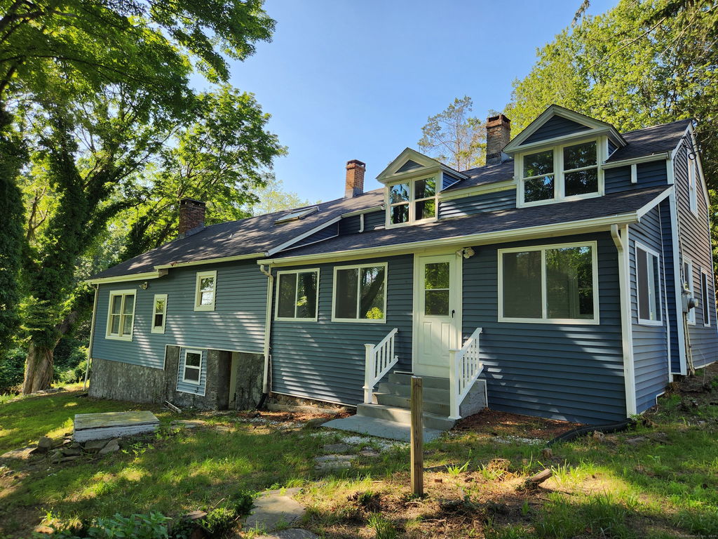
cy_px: 270
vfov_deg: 58.9
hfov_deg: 73.9
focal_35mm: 23
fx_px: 477
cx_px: 359
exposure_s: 1/313
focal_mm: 5.4
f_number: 1.8
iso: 20
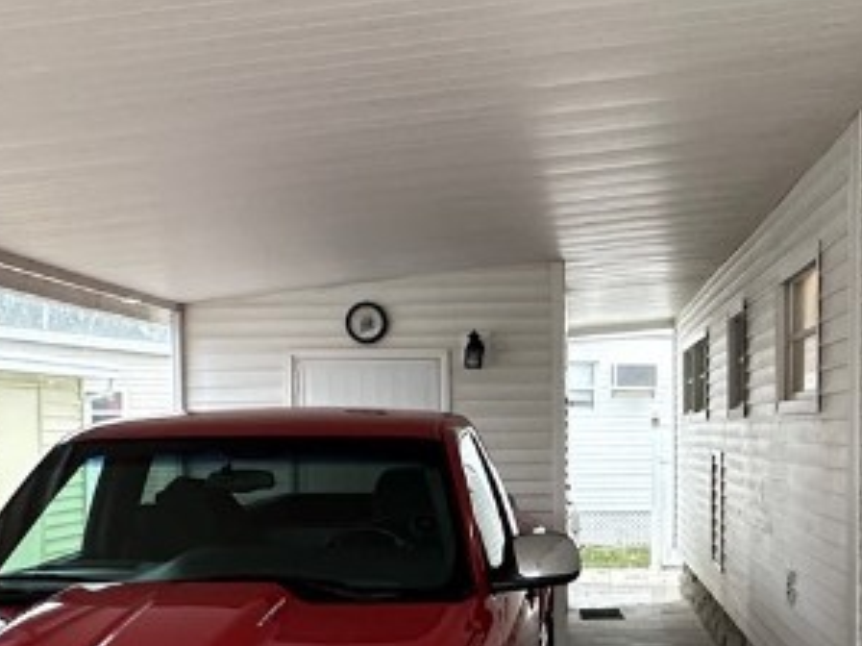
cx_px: 556
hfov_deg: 39.3
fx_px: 1195
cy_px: 490
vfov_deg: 29.7
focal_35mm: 48
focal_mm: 2.22
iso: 250
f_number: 2.2
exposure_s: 1/92
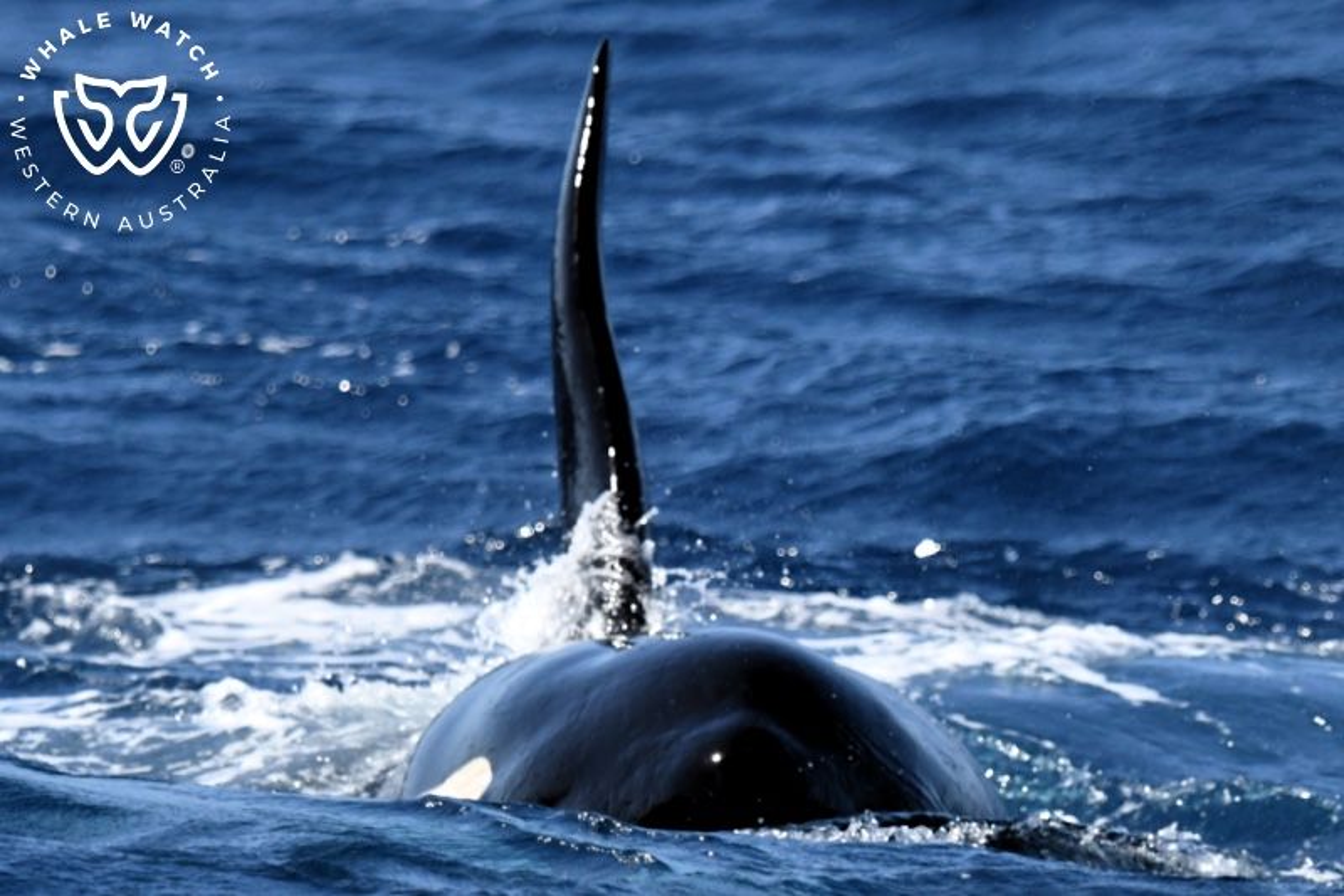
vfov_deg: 3.1
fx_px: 16795
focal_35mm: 450
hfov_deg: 4.6
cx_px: 672
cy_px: 448
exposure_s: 1/8000
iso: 1250
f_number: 6
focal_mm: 450
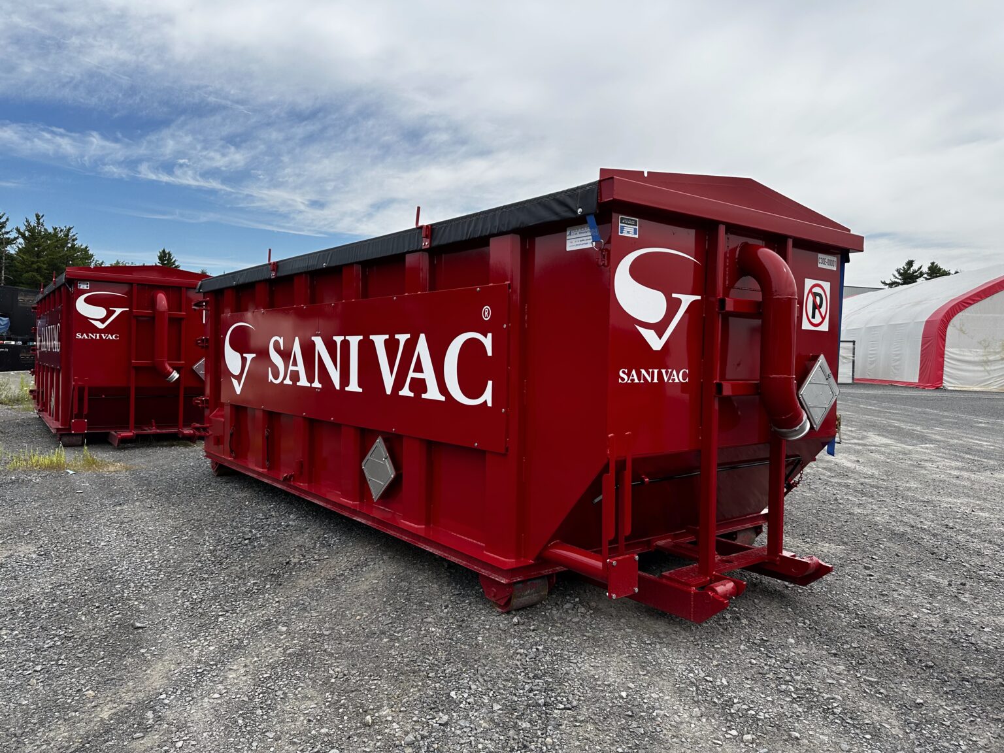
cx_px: 502
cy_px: 376
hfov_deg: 71.6
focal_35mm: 24
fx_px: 696
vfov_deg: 56.8
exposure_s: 1/2252
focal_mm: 6.86
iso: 80
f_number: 1.78
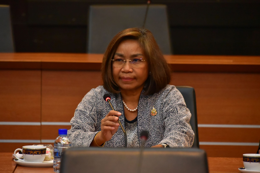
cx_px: 130
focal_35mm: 300
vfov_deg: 4.6
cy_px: 86
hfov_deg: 6.9
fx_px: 2167
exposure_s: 1/160
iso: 8000
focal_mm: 300
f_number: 6.3
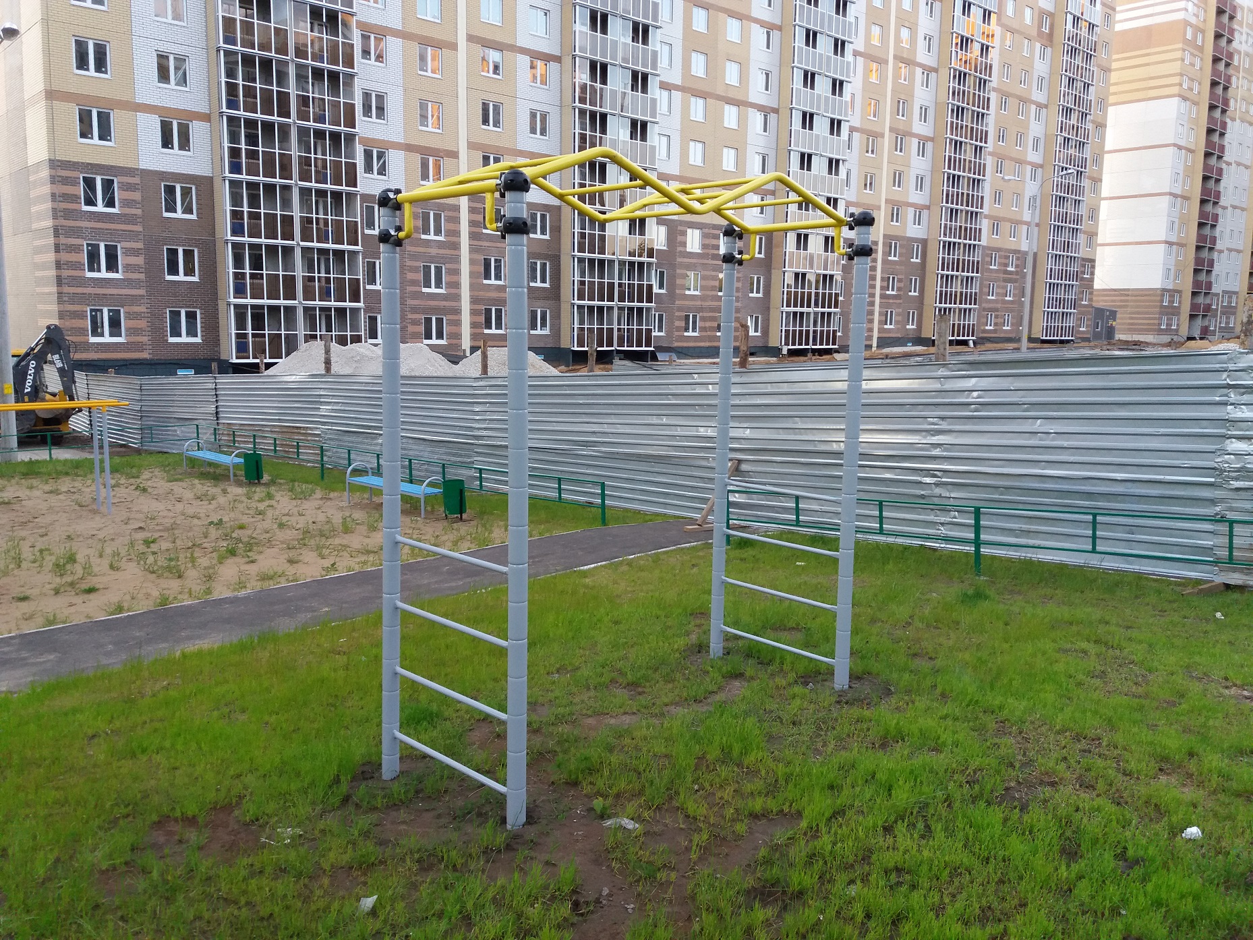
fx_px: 1014
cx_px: 626
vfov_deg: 49.8
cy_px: 470
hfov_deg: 63.4
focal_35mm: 28
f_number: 1.9
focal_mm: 3.7
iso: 100
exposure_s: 1/33
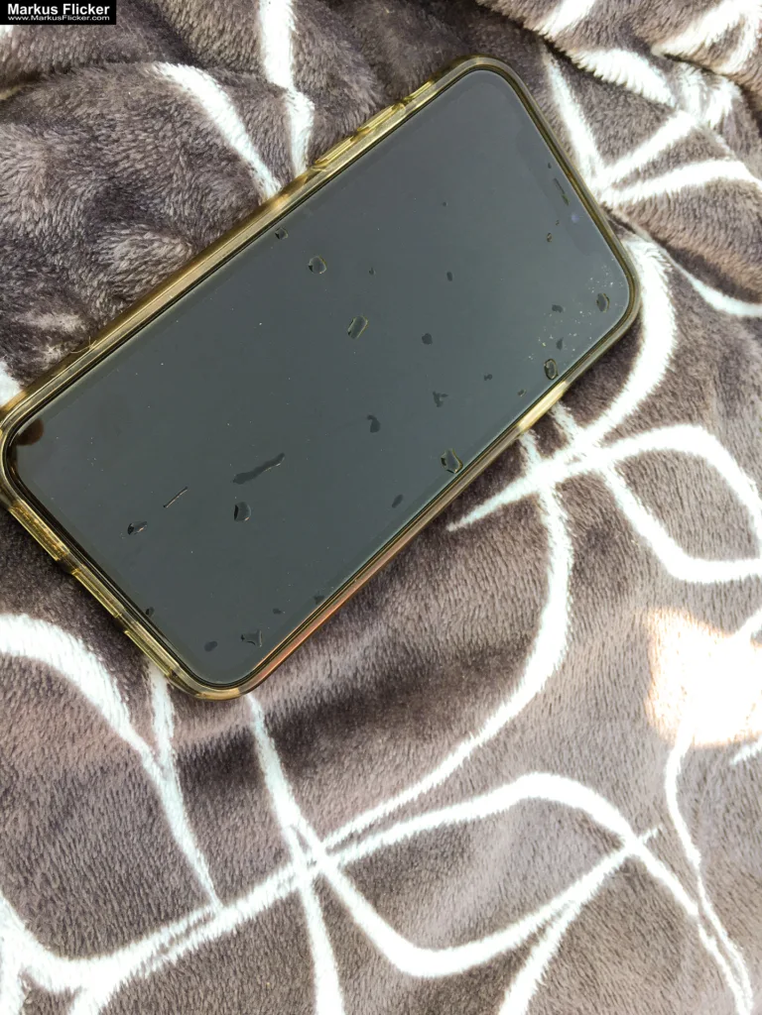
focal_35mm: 29
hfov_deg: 48.2
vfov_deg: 61.7
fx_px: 851
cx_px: 381
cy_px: 508
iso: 32
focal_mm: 4.15
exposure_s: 1/100
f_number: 2.2
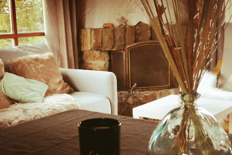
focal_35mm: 58
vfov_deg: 23.4
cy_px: 85
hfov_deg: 34.5
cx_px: 115
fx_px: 374
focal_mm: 3.95
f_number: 1.8
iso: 200
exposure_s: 1/33.3
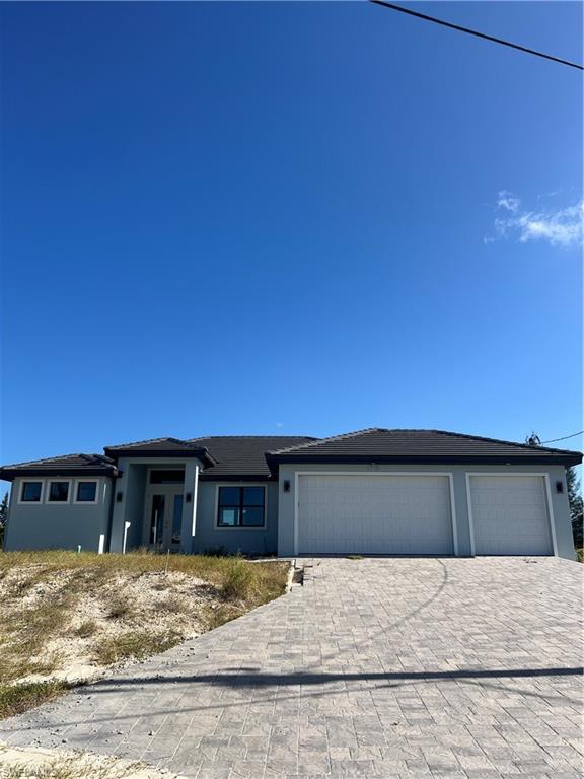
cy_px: 390
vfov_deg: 67.3
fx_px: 585
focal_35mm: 26
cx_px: 292
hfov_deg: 53.1
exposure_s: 1/5319
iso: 50
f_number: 1.5
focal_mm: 5.7
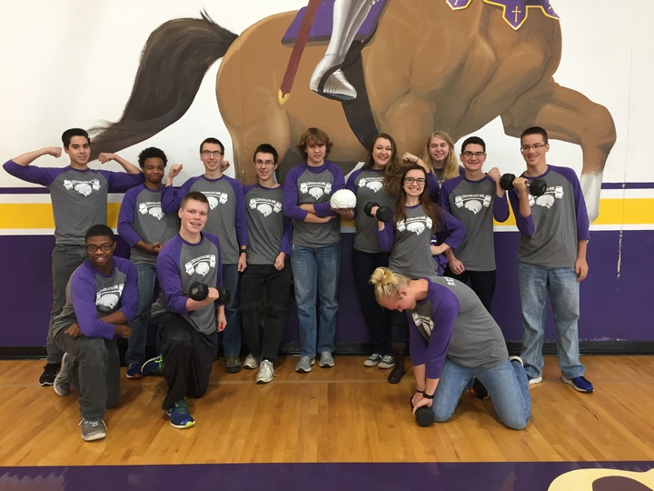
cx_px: 327
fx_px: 548
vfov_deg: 48.2
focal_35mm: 29
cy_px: 246
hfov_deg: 61.7
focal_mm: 4.15
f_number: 2.2
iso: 80
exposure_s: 1/30
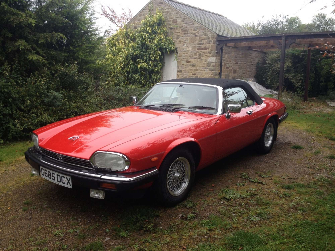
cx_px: 168
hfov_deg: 52.6
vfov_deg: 40.7
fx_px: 339
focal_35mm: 35
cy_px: 126
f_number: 2.4
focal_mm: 4.28
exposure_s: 1/194
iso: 50
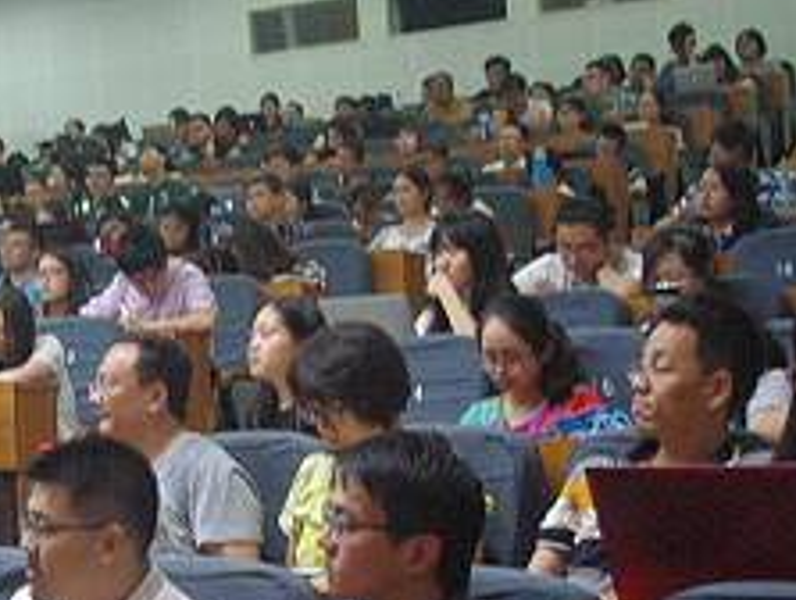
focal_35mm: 84
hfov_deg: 22.4
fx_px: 1935
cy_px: 421
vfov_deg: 17.6
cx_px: 7
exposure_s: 1/20
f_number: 4
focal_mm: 26.25
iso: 1600
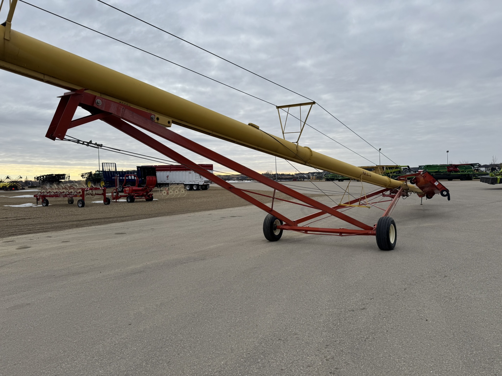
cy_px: 188
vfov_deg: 56.8
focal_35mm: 24
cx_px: 251
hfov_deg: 71.6
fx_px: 348
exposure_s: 1/2415
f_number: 1.78
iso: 80
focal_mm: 6.76
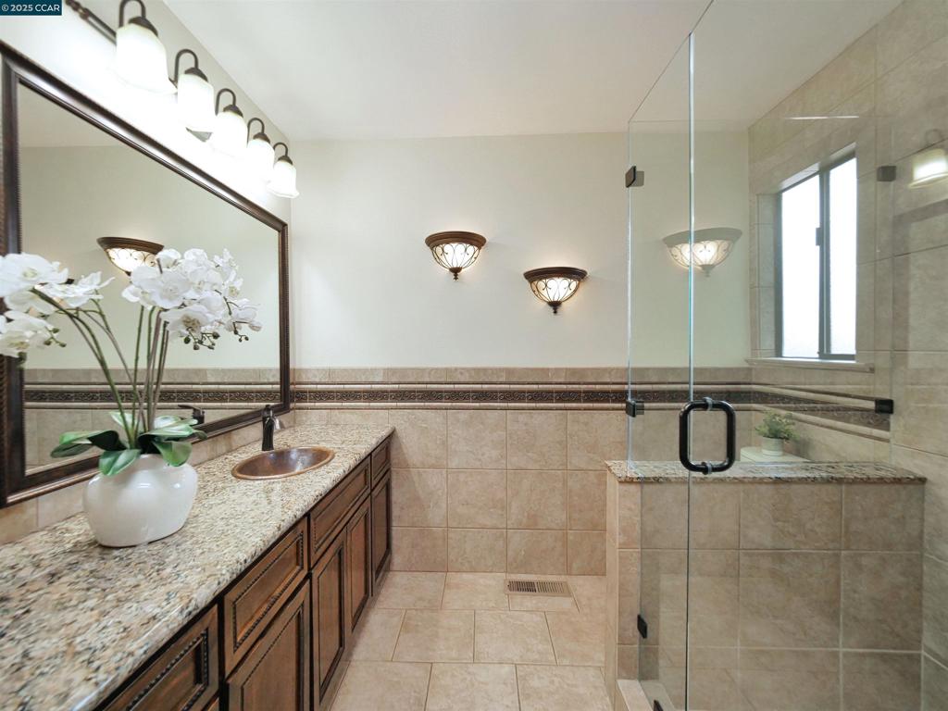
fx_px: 383
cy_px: 356
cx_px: 474
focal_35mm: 14
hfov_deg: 102.1
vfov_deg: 85.7
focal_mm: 7
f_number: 3.5
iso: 800
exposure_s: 1/160
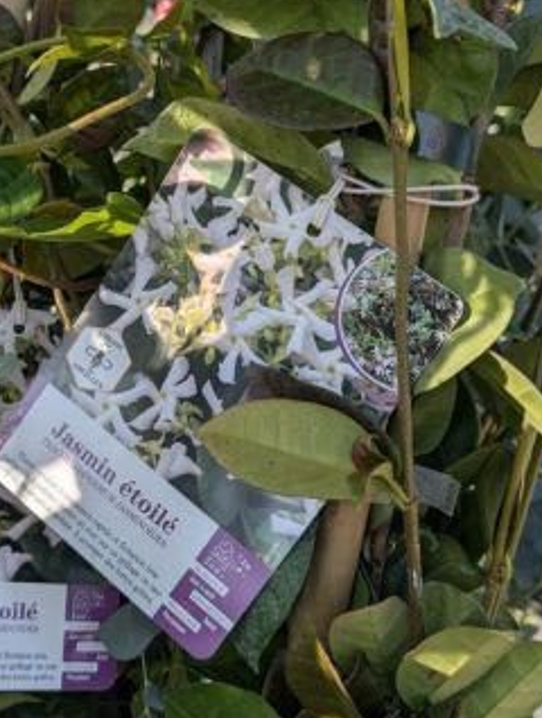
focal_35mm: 45
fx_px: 936
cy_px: 297
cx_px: 174
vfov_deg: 41.8
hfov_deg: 32.0
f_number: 1.68
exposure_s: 1/371
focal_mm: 6.9
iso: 20
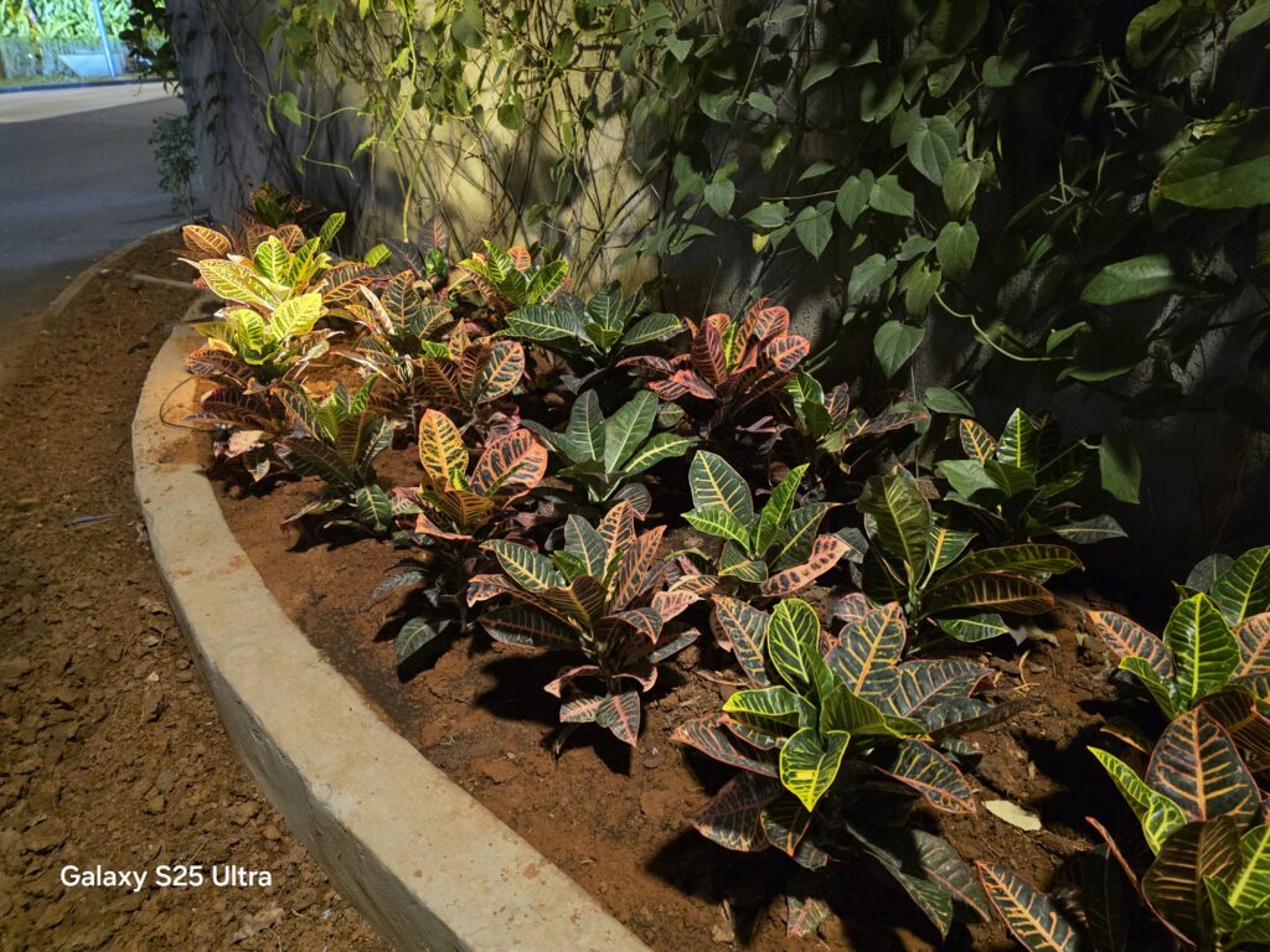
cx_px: 635
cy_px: 476
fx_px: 844
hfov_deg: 73.9
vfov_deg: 58.9
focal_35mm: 23
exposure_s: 1/33.3
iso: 1600
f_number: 1.7
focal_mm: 6.3
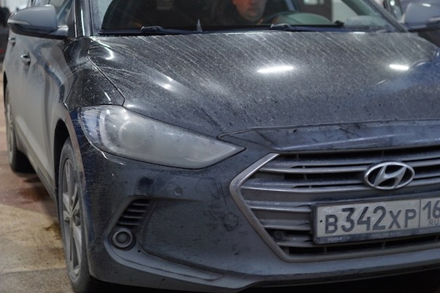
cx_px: 265
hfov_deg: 27.6
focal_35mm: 73
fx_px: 892
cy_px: 173
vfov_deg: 18.7
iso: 400
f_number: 2
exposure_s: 1/40
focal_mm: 35
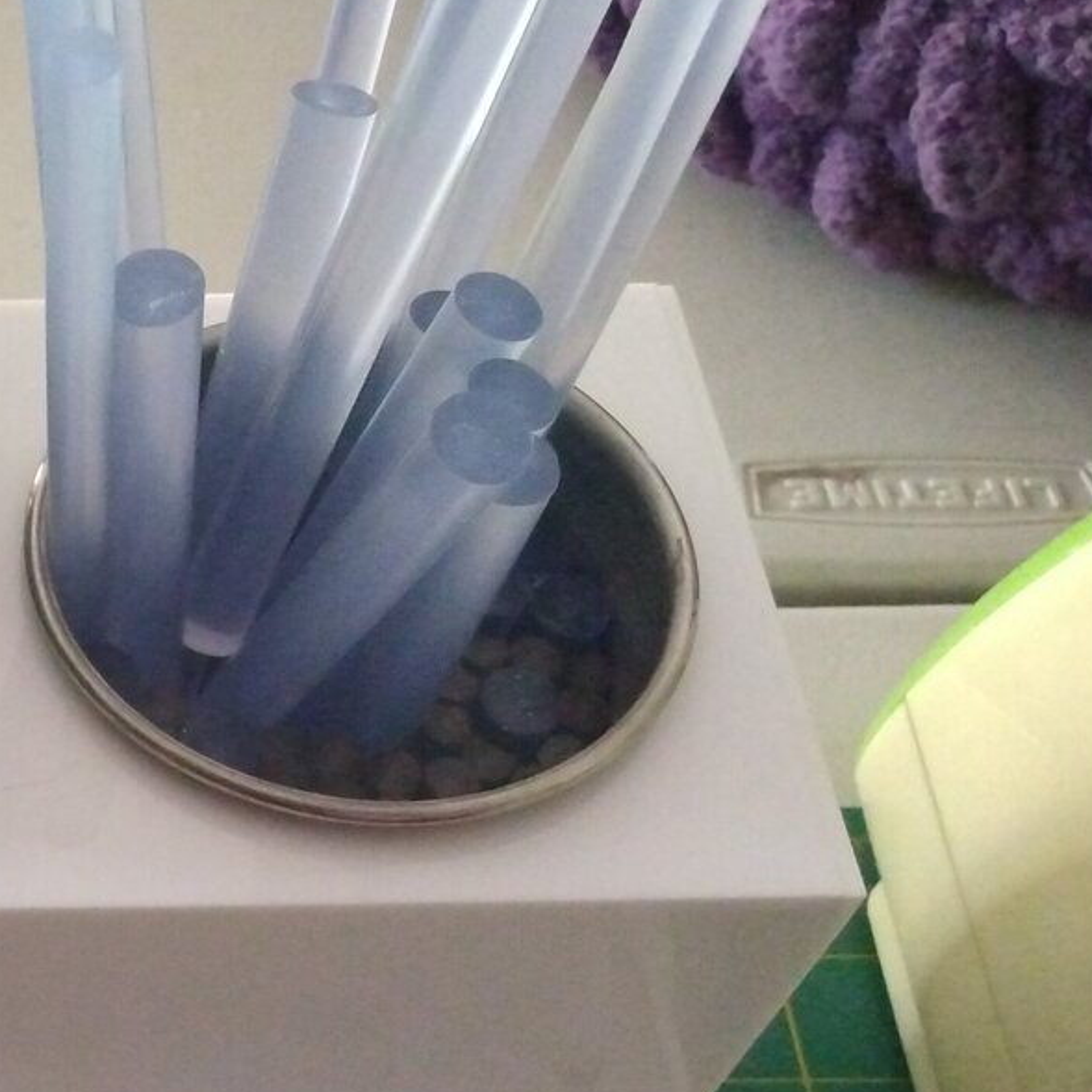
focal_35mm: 45
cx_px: -252
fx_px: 1606
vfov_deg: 36.9
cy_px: 781
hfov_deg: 31.0
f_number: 2
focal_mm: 3.54
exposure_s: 1/15
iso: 1575
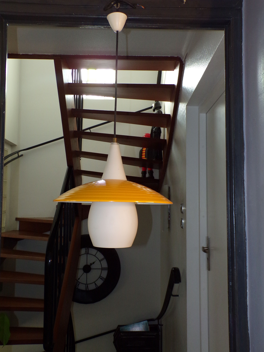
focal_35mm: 32
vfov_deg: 56.8
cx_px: 132
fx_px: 325
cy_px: 176
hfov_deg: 44.2
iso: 200
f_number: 3.2
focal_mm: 5.8
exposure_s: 1/34
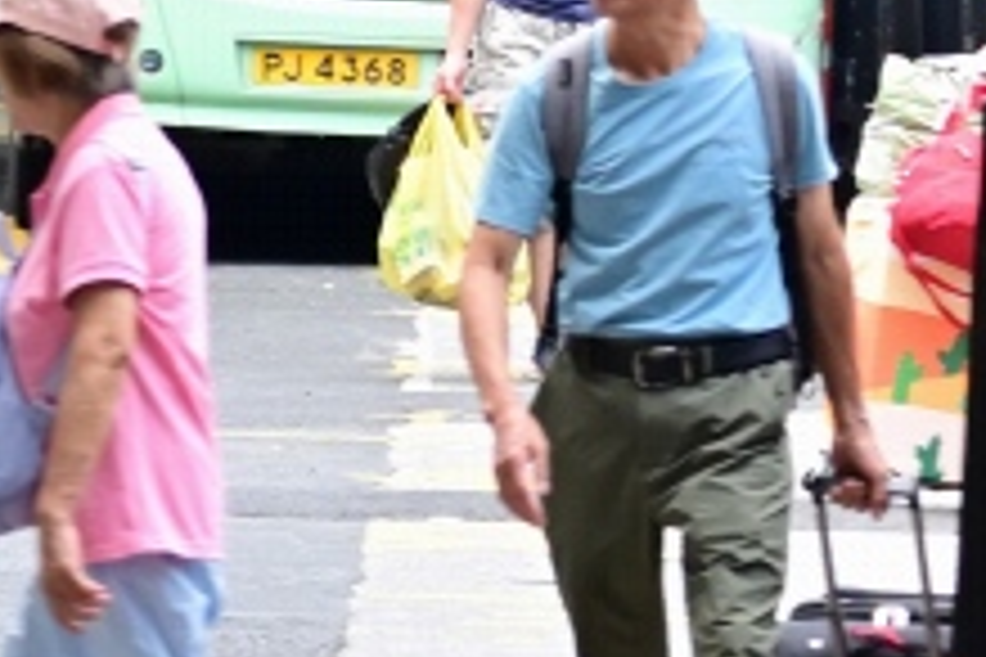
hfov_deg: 3.8
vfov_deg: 2.5
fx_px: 14843
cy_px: -799
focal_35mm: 542
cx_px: -1148
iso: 400
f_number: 4.8
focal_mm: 61
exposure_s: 1/100
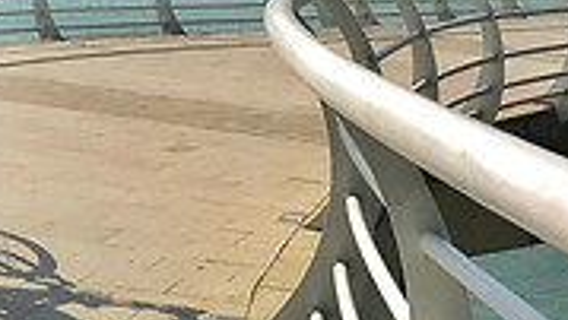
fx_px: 1643
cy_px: -257
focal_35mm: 109
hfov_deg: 18.8
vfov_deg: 10.5
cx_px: -73
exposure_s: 1/7407
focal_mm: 3.99
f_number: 1.8
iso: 25
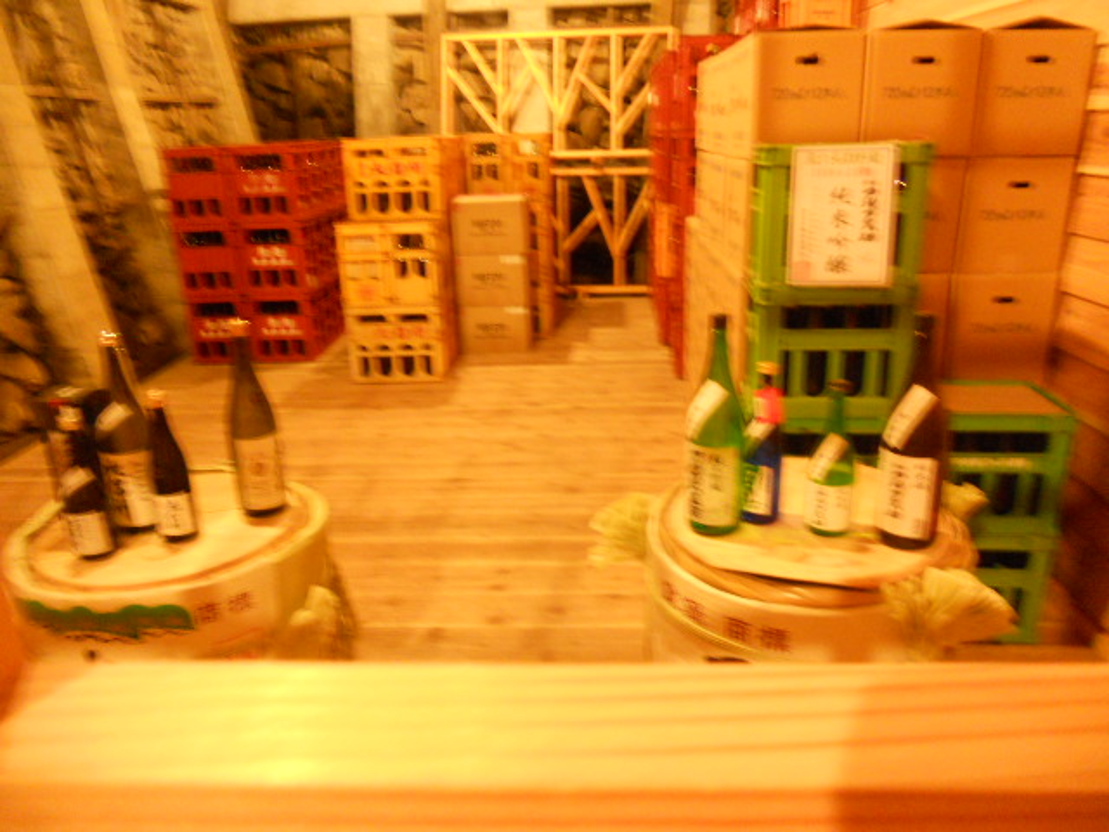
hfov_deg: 65.3
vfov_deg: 51.4
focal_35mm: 27
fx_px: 865
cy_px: 416
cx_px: 554
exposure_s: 1
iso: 500
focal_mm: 4.9
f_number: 3.2
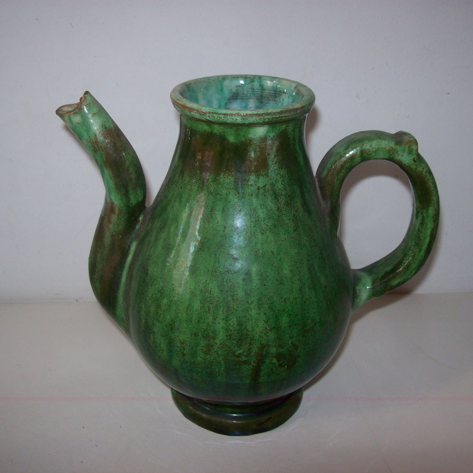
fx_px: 665
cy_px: 234
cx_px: 221
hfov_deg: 39.2
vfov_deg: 39.2
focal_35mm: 43
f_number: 2.7
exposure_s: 1/64
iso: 80
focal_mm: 6
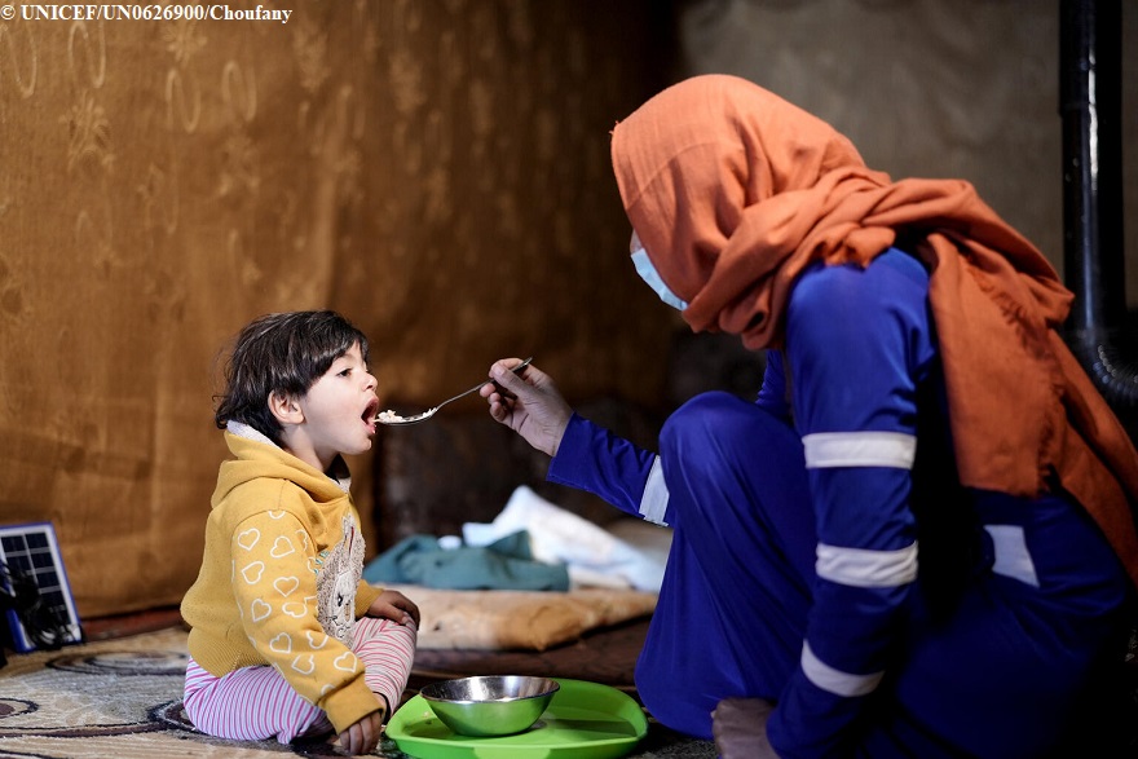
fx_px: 1581
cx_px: 569
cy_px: 380
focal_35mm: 50
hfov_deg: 39.6
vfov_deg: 27.0
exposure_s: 1/60
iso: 1250
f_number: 1.4
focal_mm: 50
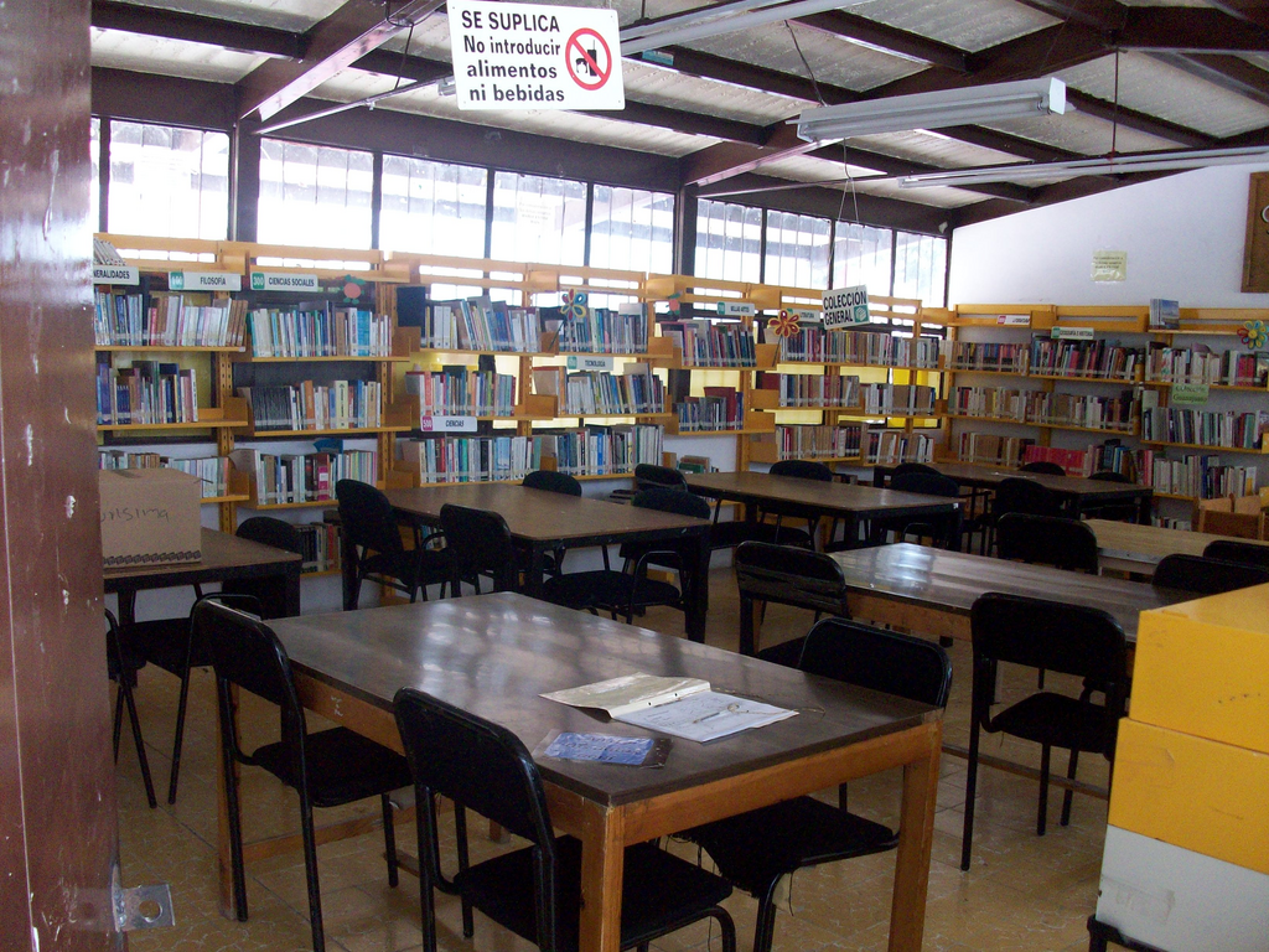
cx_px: 634
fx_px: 1246
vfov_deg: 41.8
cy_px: 476
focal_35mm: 34
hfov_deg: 54.0
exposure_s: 1/60
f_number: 2.8
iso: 160
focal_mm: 5.7
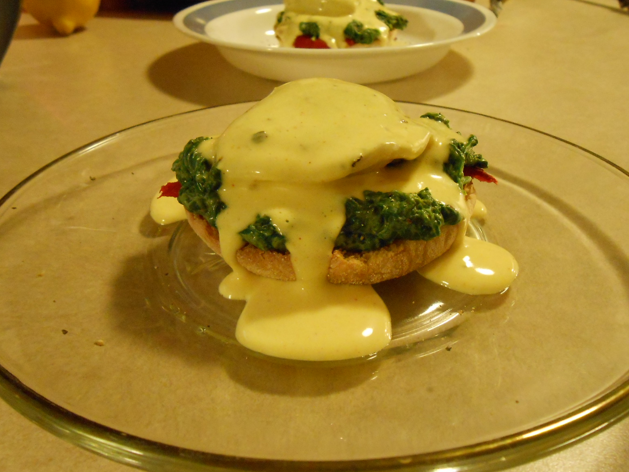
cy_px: 236
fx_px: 563
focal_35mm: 31
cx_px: 320
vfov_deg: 45.4
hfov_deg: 58.3
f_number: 3.8
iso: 800
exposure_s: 1/20
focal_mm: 5.3
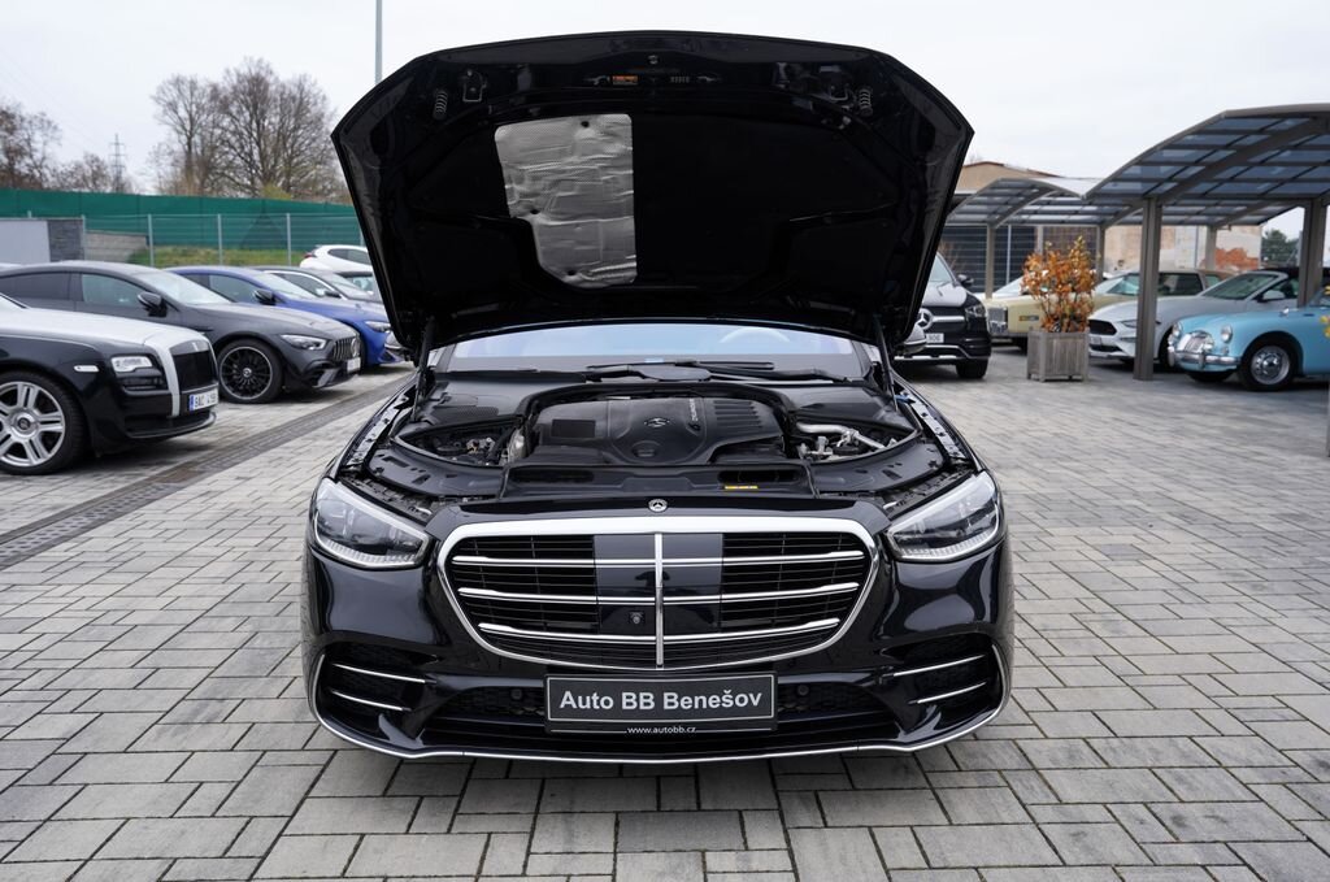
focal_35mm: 30
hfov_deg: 62.0
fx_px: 1106
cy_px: 441
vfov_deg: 43.5
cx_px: 665
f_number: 5.6
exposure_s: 1/125
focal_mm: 30
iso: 100
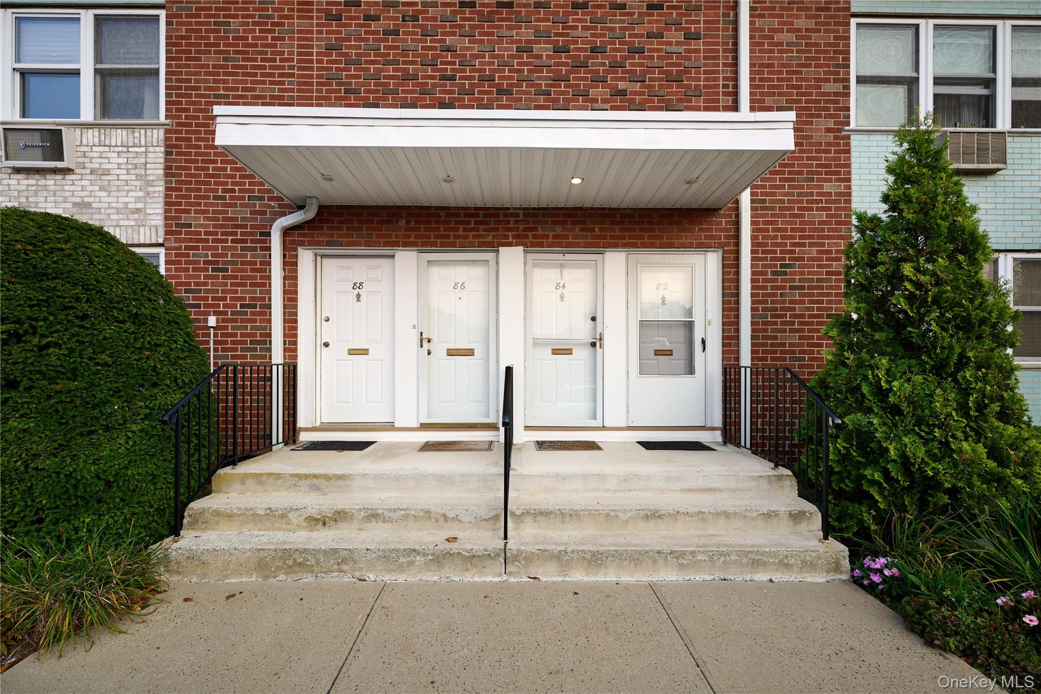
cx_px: 520
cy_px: 347
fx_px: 405
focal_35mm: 14
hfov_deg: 104.3
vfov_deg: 81.2
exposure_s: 1/100
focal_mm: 14
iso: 100
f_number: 5.6
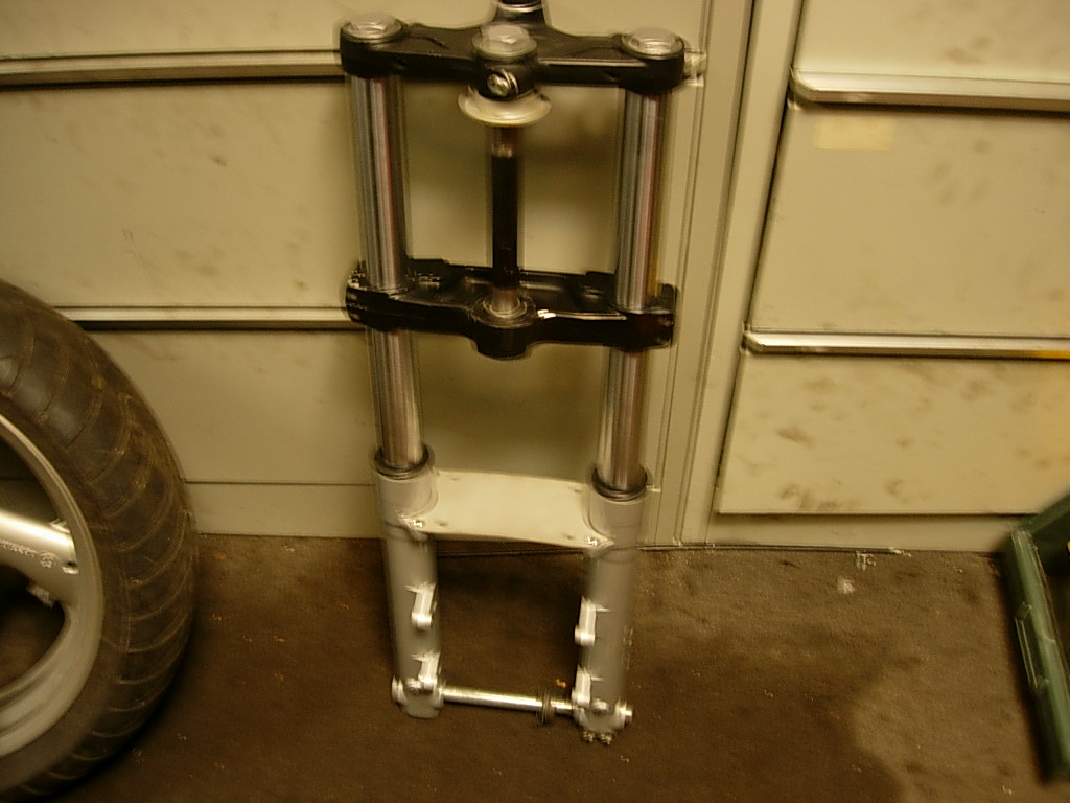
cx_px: 535
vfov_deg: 37.7
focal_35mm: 38
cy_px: 402
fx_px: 1175
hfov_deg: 49.0
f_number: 2.8
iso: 100
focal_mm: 7.8
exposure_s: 1/3.8
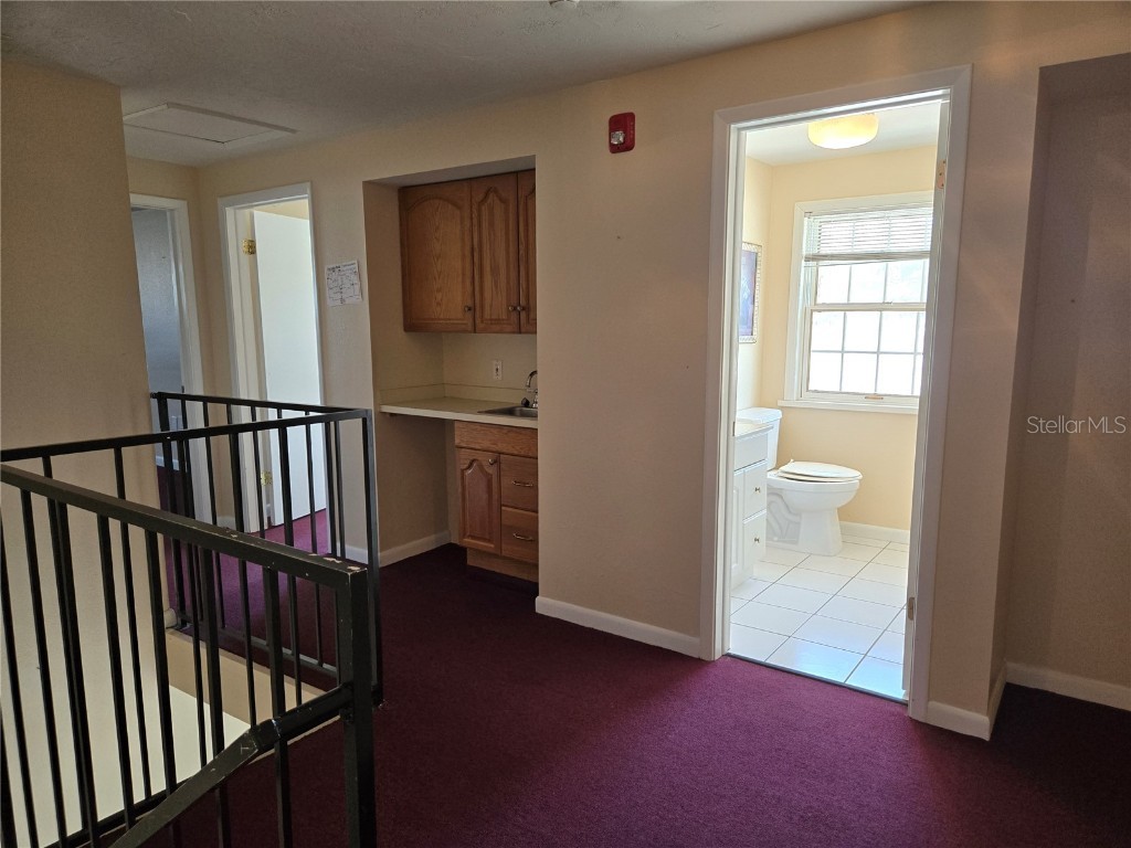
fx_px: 751
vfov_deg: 58.9
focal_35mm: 23
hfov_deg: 73.9
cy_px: 424
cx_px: 566
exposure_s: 1/120
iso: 200
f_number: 1.8
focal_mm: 5.4
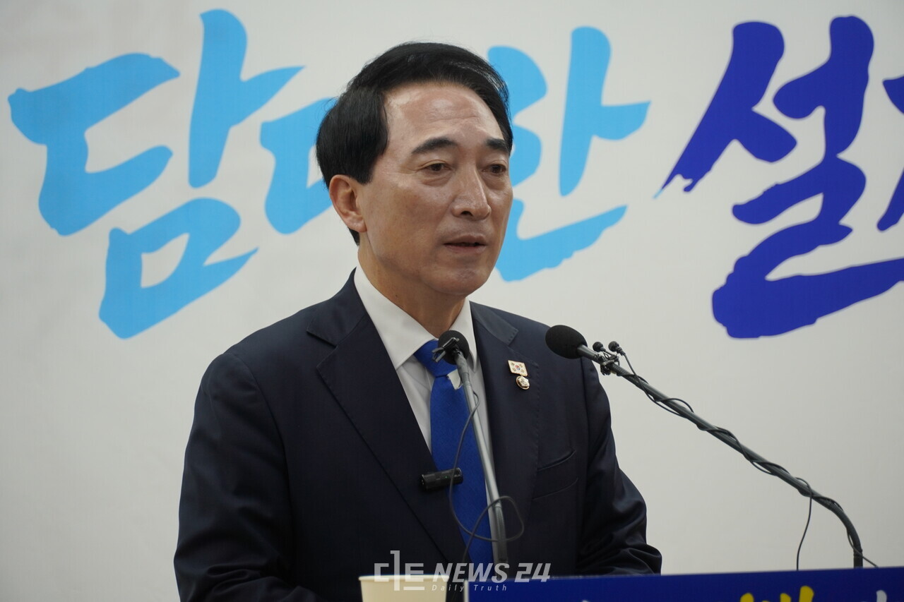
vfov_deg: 7.2
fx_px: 4820
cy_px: 301
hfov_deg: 10.7
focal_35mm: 192
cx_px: 452
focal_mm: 128
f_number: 5.6
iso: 500
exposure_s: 1/200
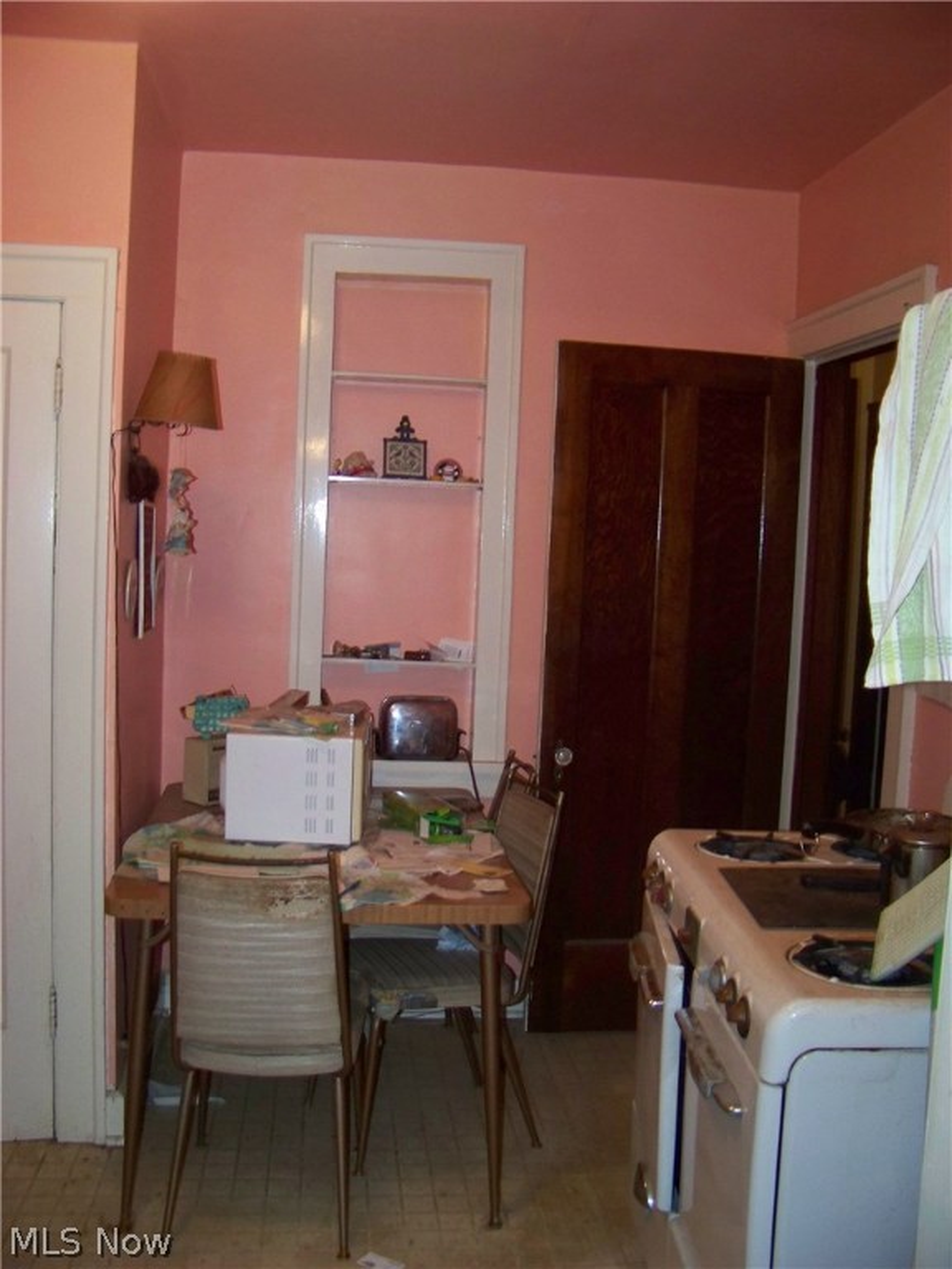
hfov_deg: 39.7
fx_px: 1320
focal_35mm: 36
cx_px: 476
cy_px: 634
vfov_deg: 51.4
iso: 200
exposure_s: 1/30
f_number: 2.8
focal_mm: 5.85
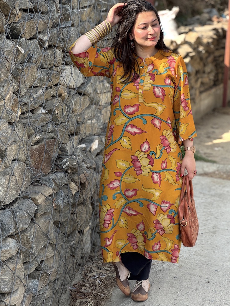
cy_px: 152
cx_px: 115
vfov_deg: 24.7
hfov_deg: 18.7
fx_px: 700
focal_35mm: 79
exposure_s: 1/459
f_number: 2.8
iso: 25
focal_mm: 9
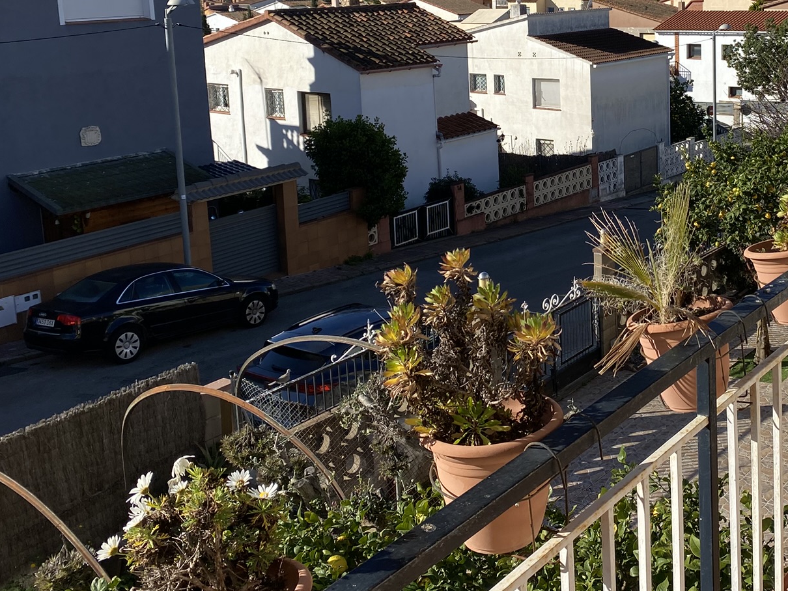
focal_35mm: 44
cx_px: 592
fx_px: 1002
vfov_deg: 32.0
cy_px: 115
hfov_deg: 41.7
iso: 32
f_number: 1.8
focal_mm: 4.25
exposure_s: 1/3497
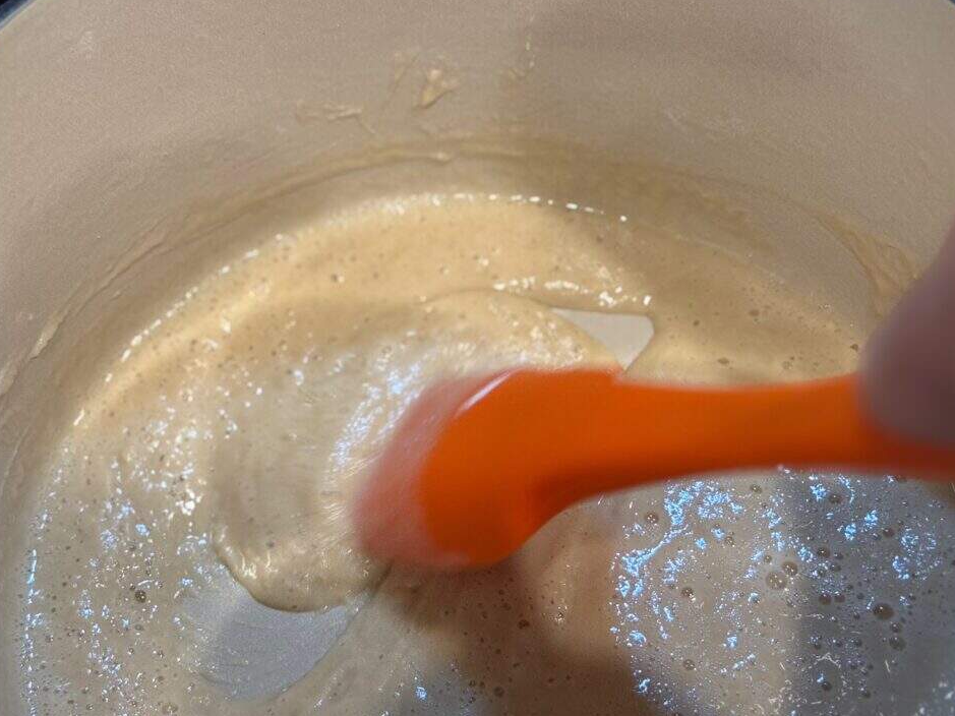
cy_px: 326
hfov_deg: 30.7
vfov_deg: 23.3
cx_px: 500
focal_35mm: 63
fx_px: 1738
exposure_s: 1/60
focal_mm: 6.76
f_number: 1.78
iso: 100
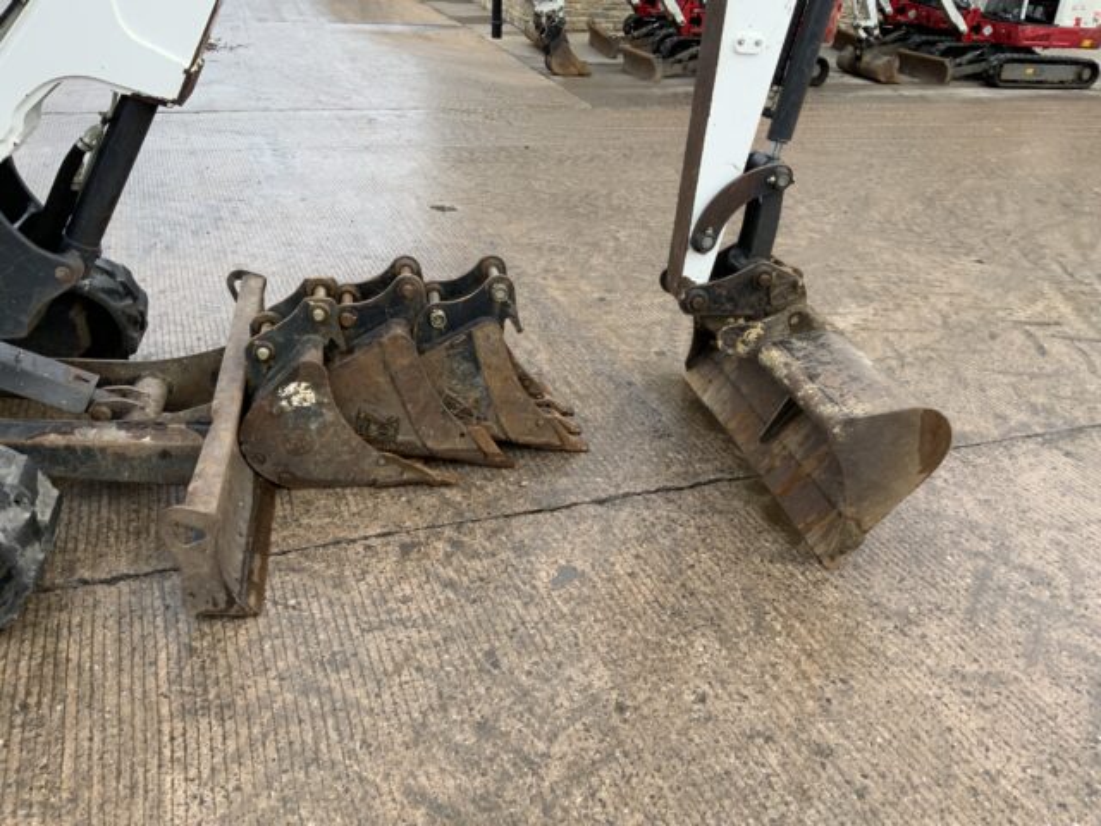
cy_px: 413
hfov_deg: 61.7
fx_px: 922
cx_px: 550
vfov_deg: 48.2
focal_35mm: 29
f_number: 1.8
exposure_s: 1/122
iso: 20
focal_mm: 3
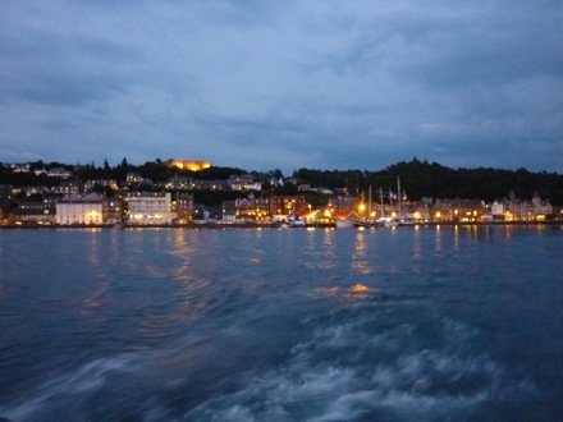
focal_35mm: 33
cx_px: 282
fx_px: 537
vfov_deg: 42.9
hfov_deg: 55.4
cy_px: 211
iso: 800
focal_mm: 5.5
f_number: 2.8
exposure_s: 1/8
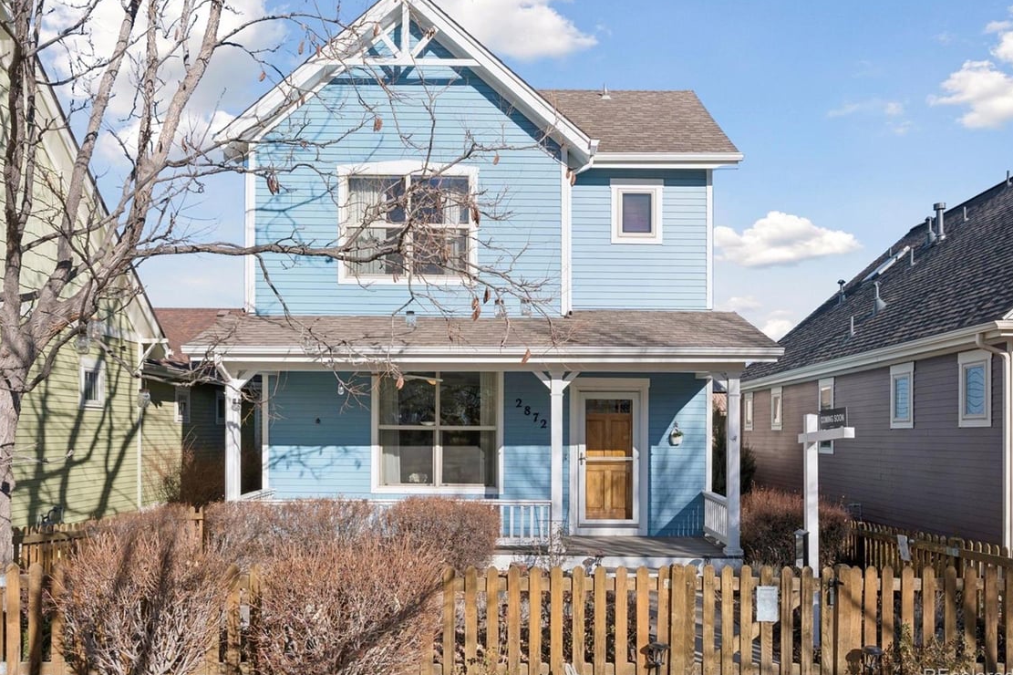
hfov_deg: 67.4
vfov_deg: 47.9
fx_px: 759
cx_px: 487
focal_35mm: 27
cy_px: 326
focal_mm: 25
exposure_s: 1/1250
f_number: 9
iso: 400
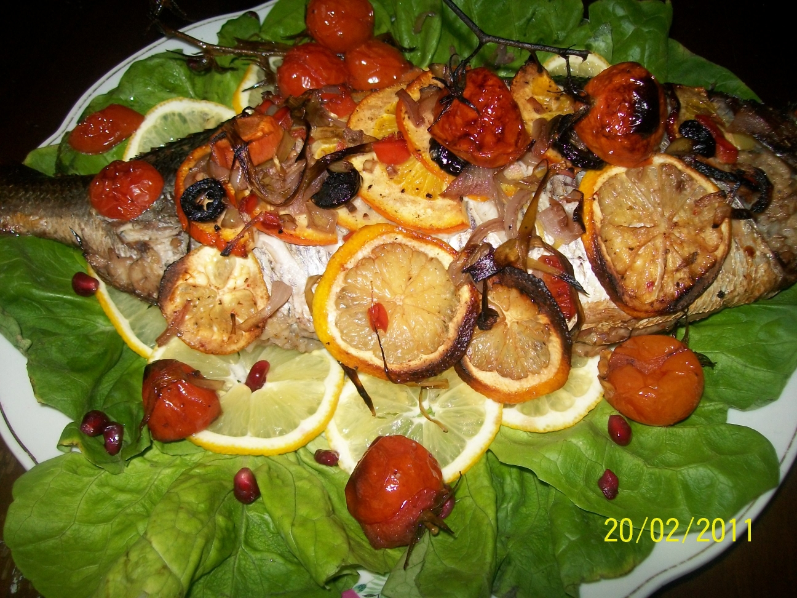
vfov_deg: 39.7
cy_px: 299
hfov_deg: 51.4
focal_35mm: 36
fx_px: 829
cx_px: 398
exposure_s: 1/30
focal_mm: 6
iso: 80
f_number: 2.7
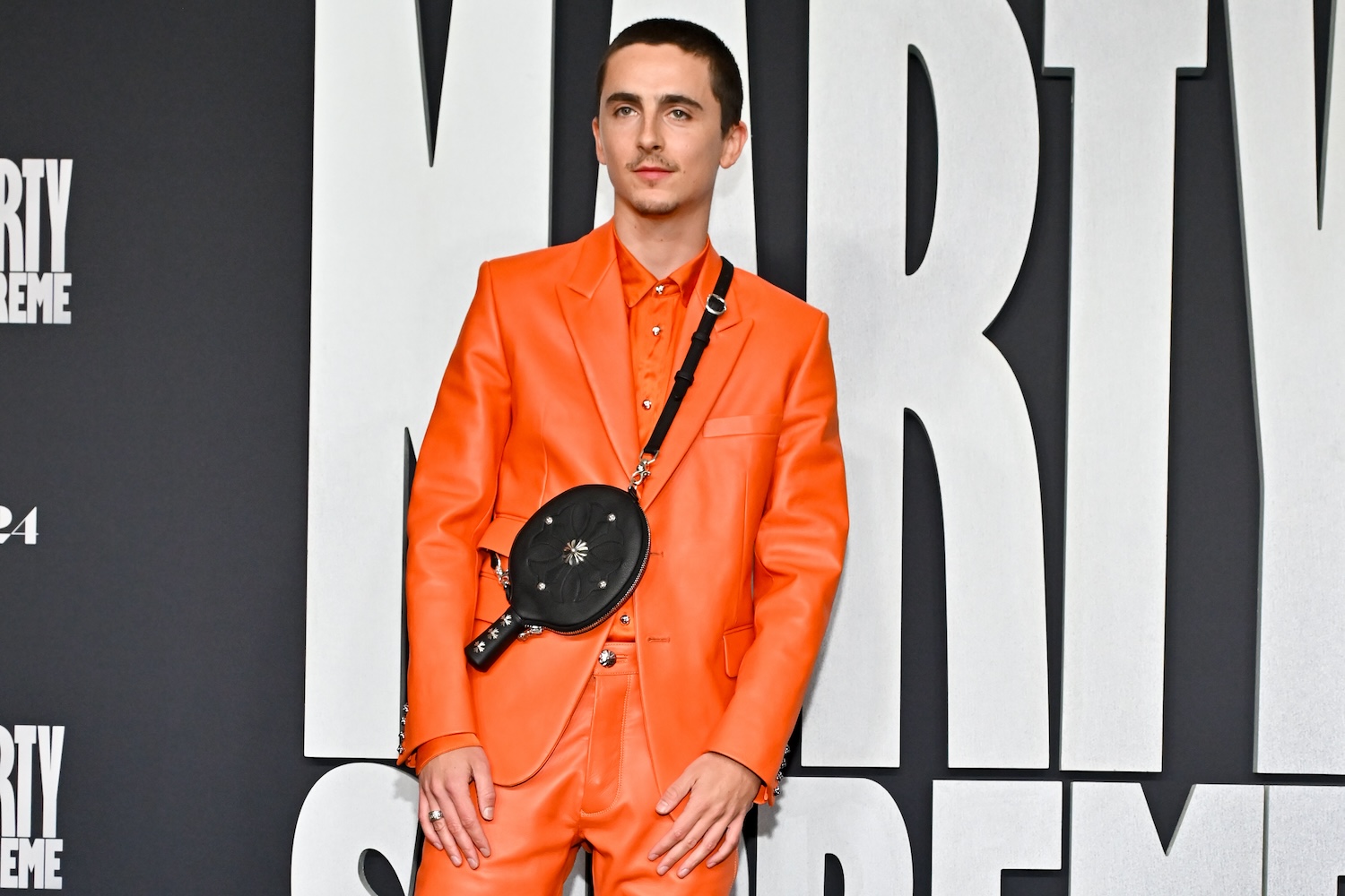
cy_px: 448
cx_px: 672
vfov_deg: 45.0
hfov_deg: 63.7
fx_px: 1083
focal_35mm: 29
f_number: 7.1
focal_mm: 29
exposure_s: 1/200
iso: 1000
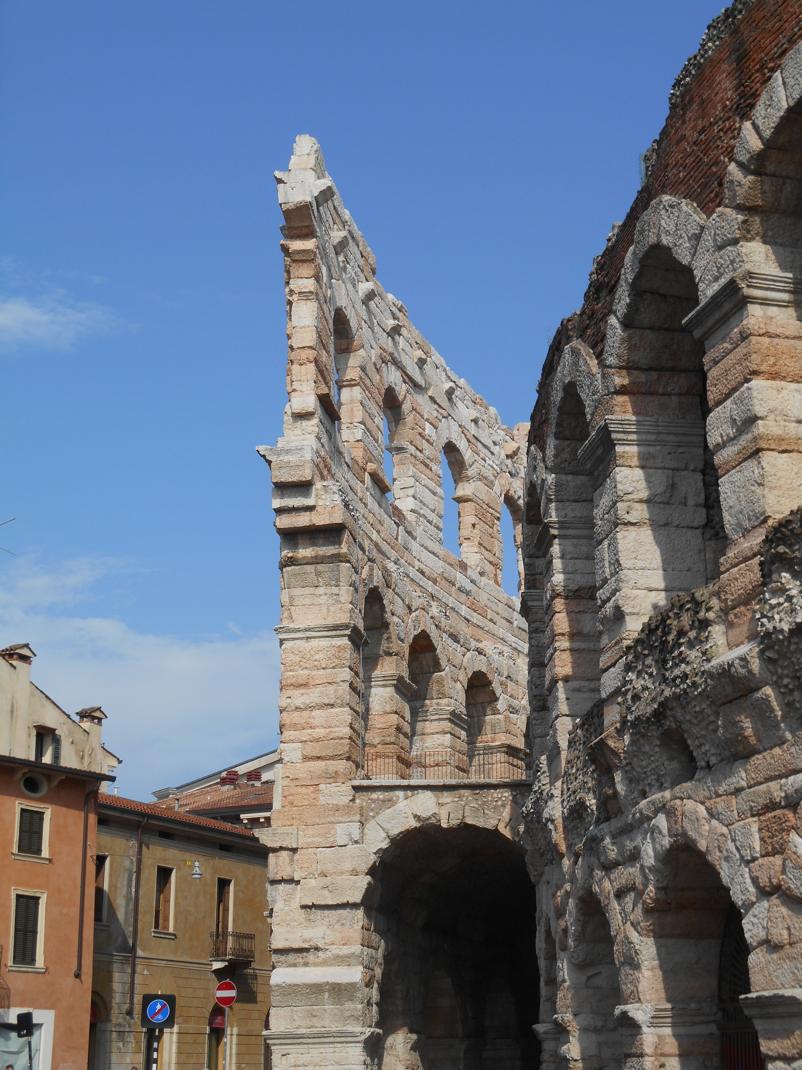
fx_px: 1637
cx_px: 401
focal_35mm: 53
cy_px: 535
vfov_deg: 36.2
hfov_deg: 27.5
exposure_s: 1/1000
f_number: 4.2
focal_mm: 9.5
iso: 80
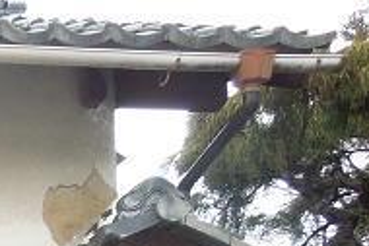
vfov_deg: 9.7
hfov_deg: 13.1
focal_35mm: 126
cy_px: 575
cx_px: -460
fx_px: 1292
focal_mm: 4.5
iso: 100
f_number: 3.3
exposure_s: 1/100
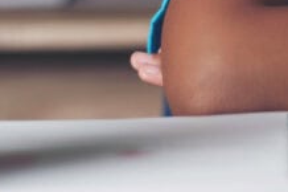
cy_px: -119
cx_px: 370
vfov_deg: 5.8
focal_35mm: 235
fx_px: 1879
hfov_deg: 8.6
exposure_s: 1/200
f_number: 2
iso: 100
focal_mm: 50
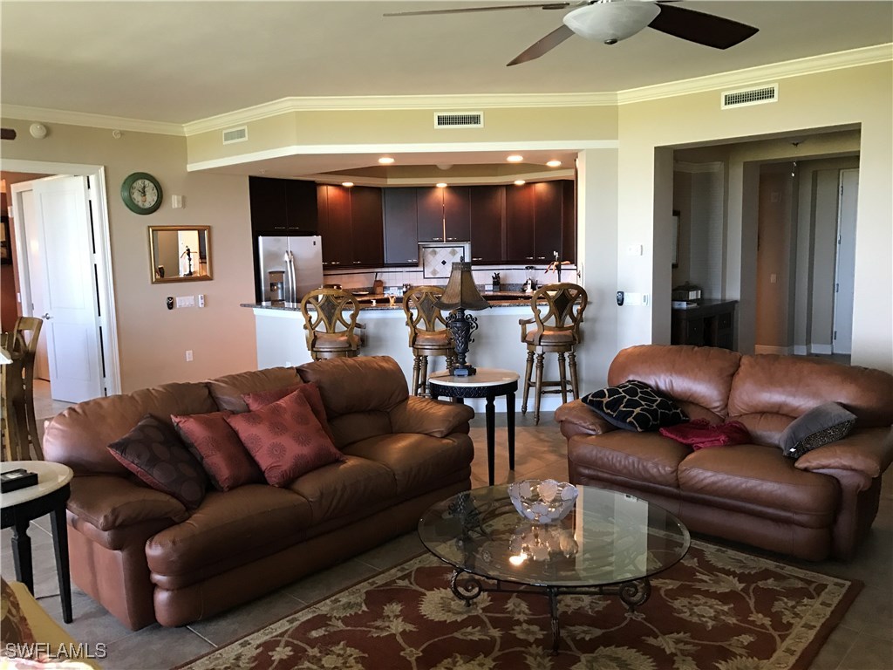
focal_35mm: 28
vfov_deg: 49.7
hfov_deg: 63.4
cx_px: 446
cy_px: 335
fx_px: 722
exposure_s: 1/15
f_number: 1.8
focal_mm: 3.99
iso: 64
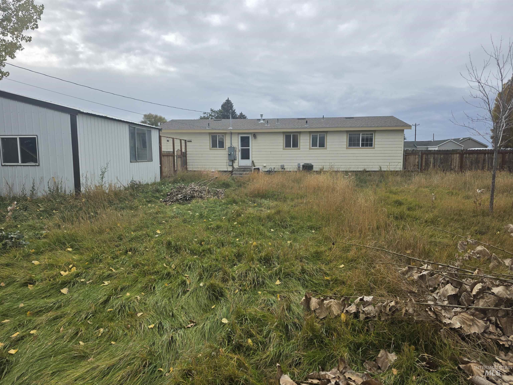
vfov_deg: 58.9
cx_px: 256
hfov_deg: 73.9
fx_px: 341
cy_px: 192
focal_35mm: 23
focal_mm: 6.3
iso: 80
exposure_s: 1/2767
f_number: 1.7
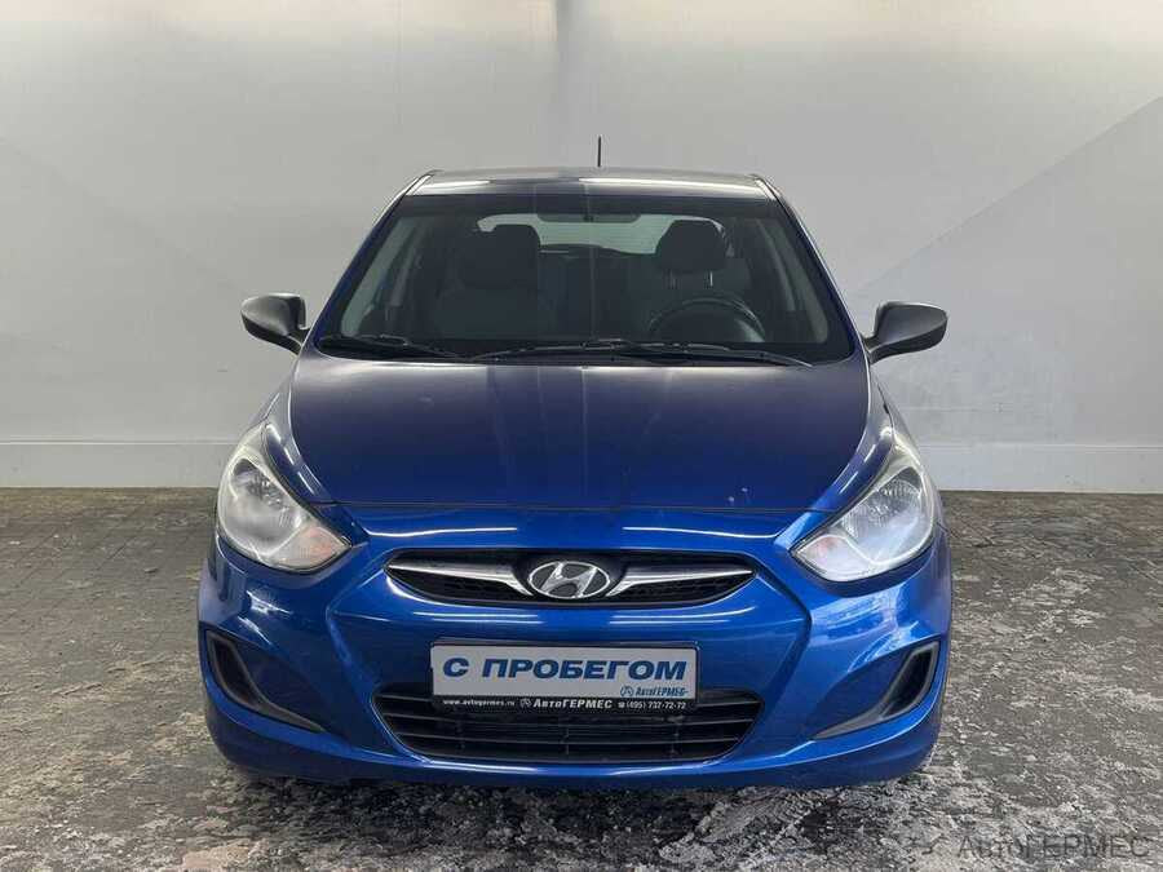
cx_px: 582
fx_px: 1613
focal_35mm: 48
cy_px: 436
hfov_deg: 39.7
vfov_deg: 30.3
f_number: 1.78
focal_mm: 6.76
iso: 64
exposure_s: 1/100
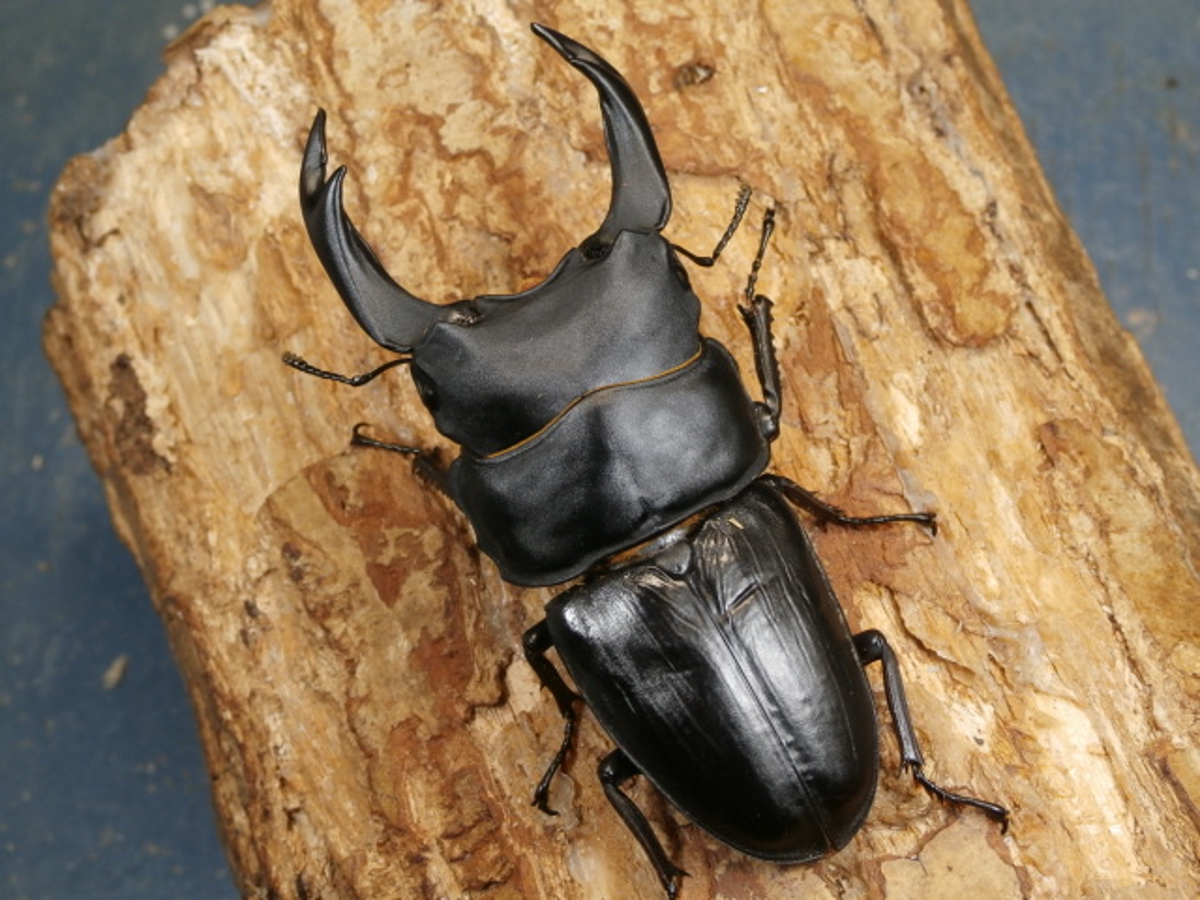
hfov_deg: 29.0
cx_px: 600
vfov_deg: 21.9
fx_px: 2323
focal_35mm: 67
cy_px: 450
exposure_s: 1/80
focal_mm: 11.86
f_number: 4.3
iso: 200
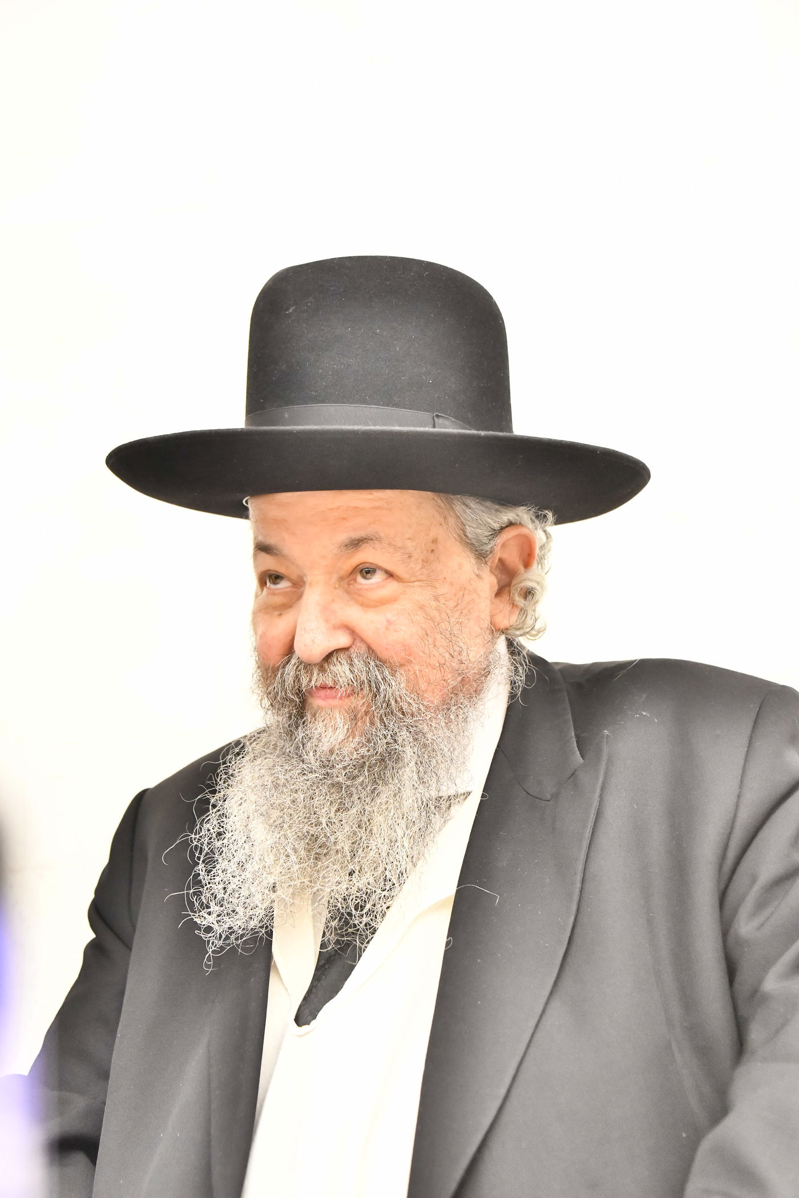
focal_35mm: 58
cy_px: 599
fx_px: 1931
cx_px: 400
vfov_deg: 34.5
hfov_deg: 23.4
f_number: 5
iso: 6400
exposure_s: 1/100
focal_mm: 58
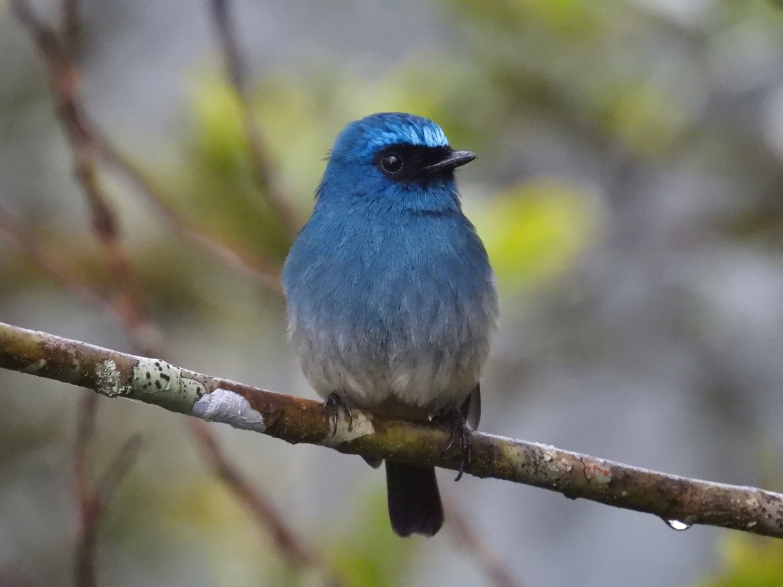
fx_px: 27144
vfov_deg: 1.2
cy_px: 294
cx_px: 392
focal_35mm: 1200
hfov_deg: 1.7
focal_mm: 214
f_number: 6.3
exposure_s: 1/125
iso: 1600
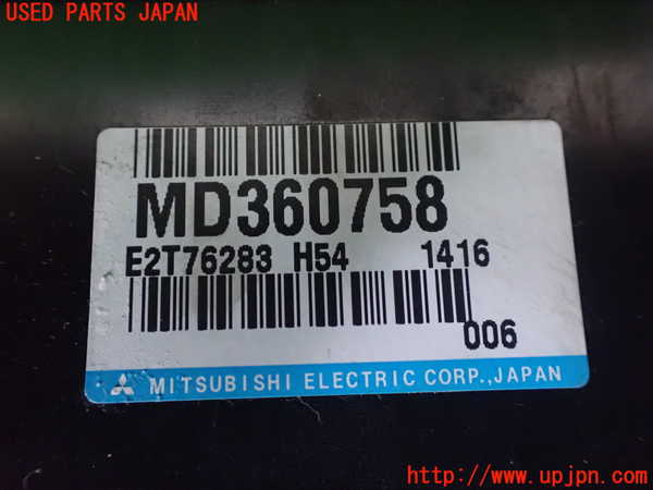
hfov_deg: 60.0
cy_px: 245
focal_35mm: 30
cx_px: 326
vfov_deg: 46.8
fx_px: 566
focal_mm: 5.4
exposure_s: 1/30
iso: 1600
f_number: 2.3
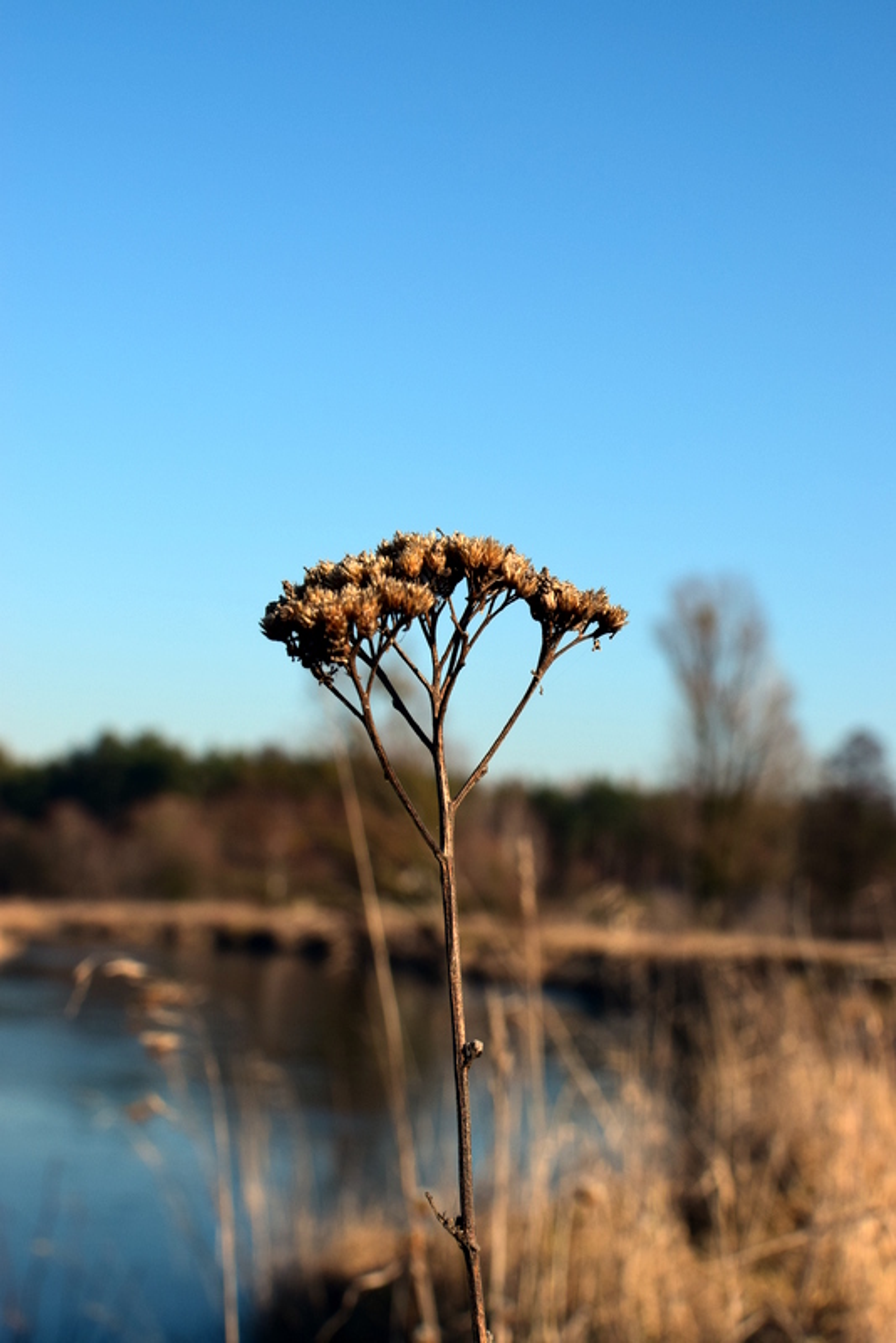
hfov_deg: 25.8
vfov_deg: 37.8
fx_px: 1958
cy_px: 672
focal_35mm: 52
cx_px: 448
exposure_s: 1/500
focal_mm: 35
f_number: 11
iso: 400
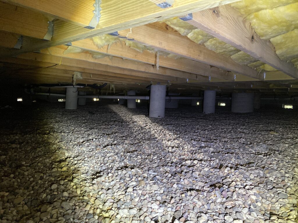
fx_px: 224
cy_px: 112
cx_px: 149
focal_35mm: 26
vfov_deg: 53.1
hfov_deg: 67.3
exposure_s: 1/40
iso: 500
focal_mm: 4.25
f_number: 1.8
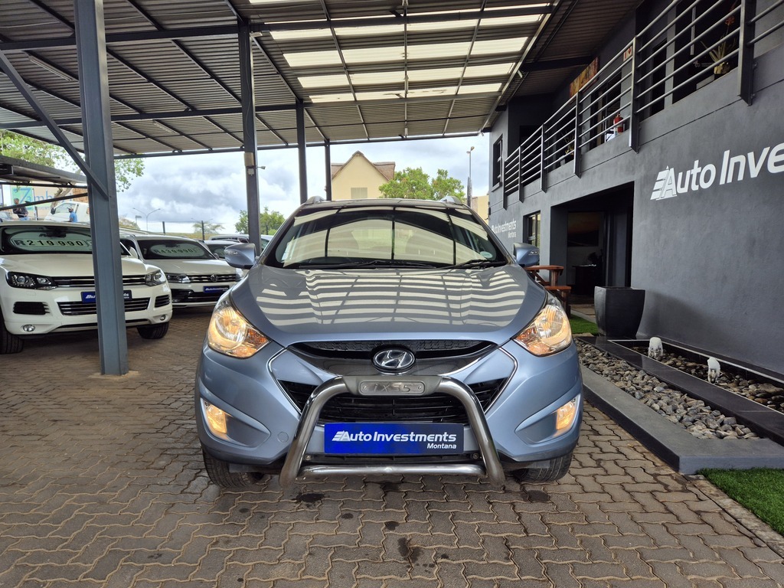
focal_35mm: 23
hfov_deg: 73.9
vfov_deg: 58.9
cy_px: 294
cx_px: 392
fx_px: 521
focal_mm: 5.4
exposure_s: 1/390
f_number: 1.8
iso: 25
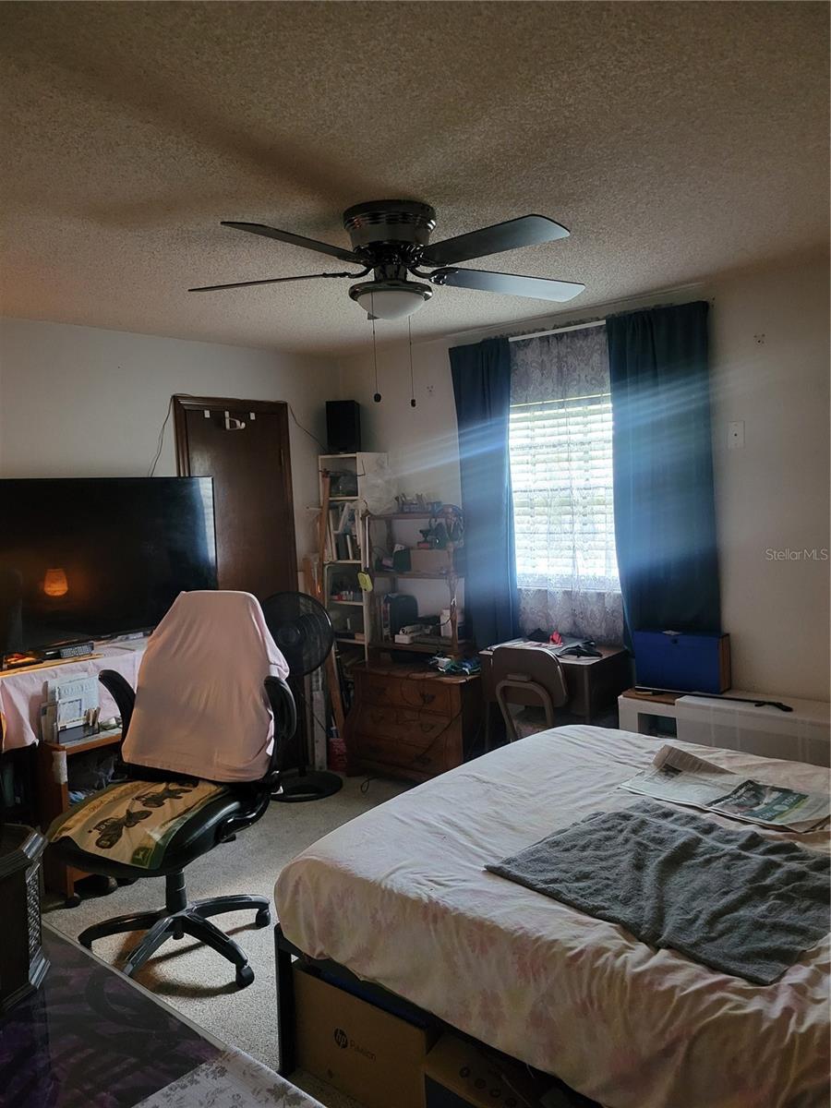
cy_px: 554
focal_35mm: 26
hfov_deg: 53.1
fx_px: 832
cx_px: 416
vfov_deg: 67.3
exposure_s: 1/40
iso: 640
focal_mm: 5.4
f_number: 1.8
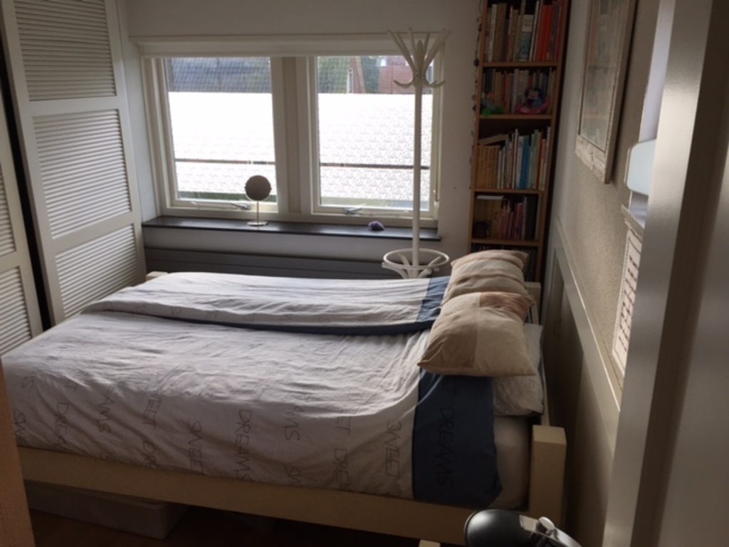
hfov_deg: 61.7
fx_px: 611
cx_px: 364
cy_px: 274
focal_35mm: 29
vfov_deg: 48.2
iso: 25
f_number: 2.2
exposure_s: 1/100
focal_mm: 4.15
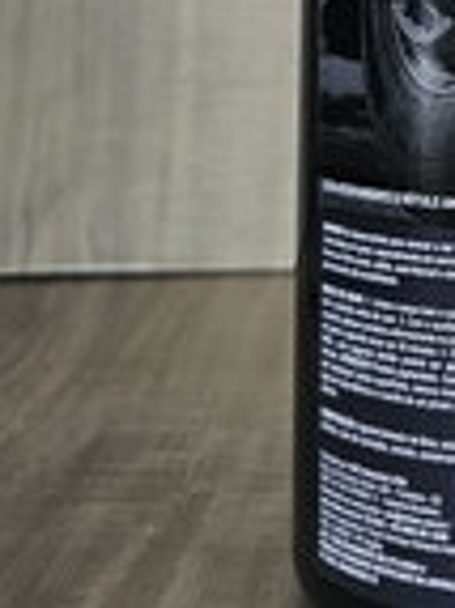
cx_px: 561
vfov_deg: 20.8
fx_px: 1509
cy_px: -176
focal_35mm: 86
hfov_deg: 16.4
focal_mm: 6.3
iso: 500
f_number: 1.7
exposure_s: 1/25
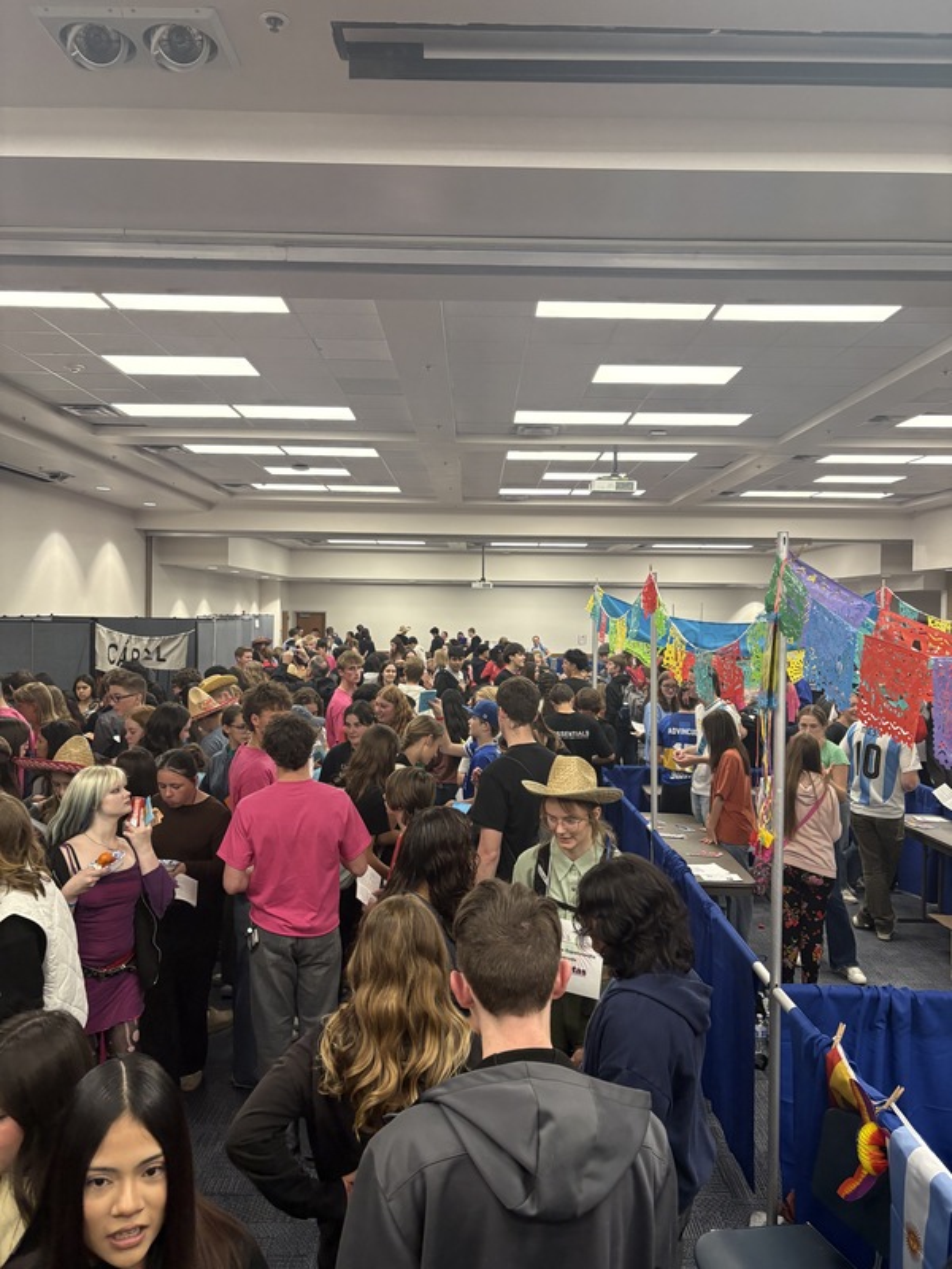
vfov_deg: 67.3
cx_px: 476
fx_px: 953
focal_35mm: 26
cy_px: 634
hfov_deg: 53.1
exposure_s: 1/120
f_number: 1.6
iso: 200
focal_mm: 5.96
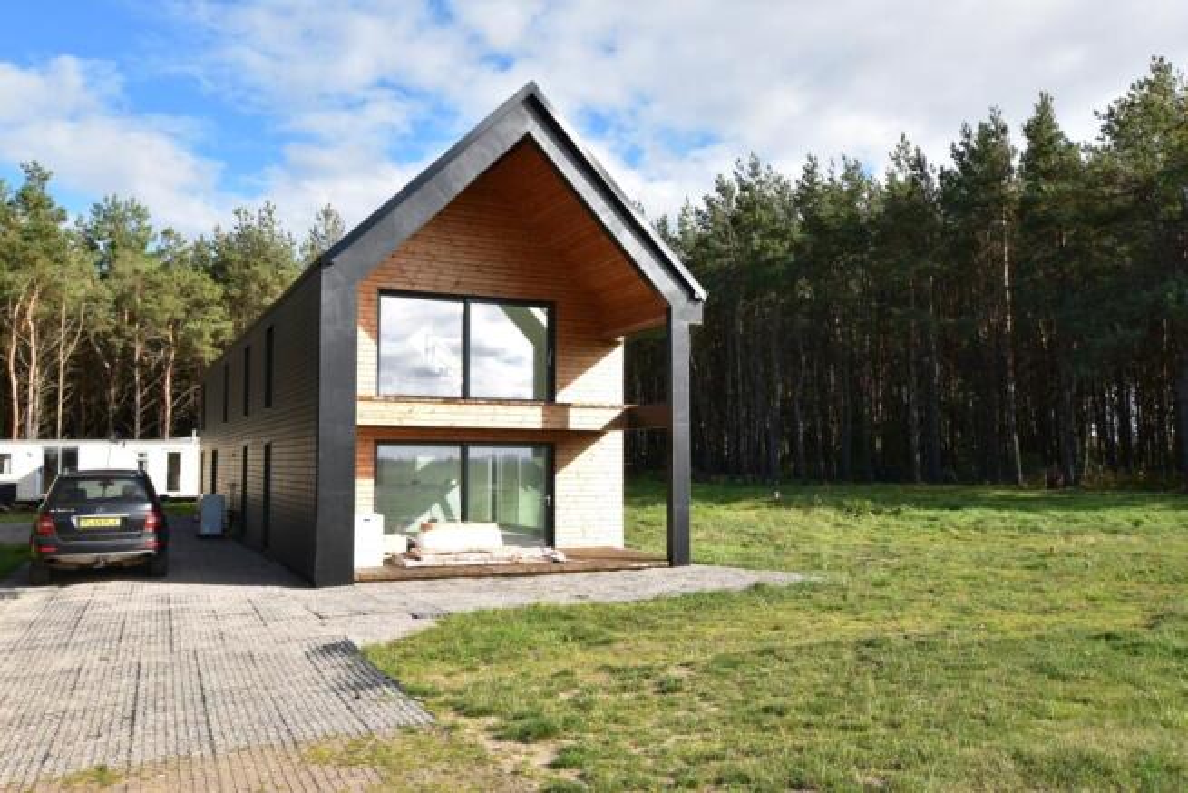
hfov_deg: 61.9
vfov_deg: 43.6
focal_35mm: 30
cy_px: 396
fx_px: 990
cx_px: 594
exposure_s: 1/320
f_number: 10
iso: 400
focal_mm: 20
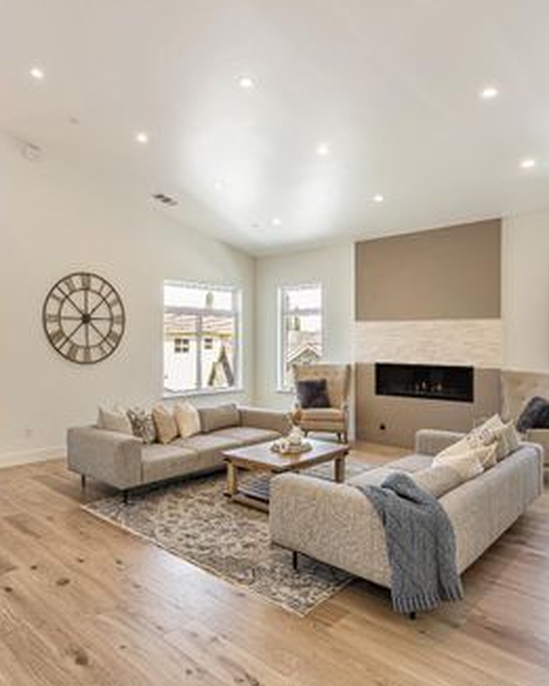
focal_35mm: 23
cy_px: 342
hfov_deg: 60.0
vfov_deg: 72.6
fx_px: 467
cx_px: 202
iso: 100
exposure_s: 1/15
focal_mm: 16
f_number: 8
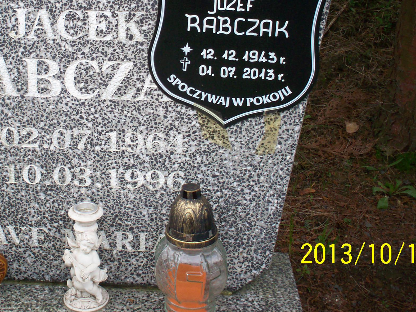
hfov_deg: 32.3
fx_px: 709
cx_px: 125
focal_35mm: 59
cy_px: 65
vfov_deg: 24.4
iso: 100
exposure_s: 1/82.6
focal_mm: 6
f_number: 4.5
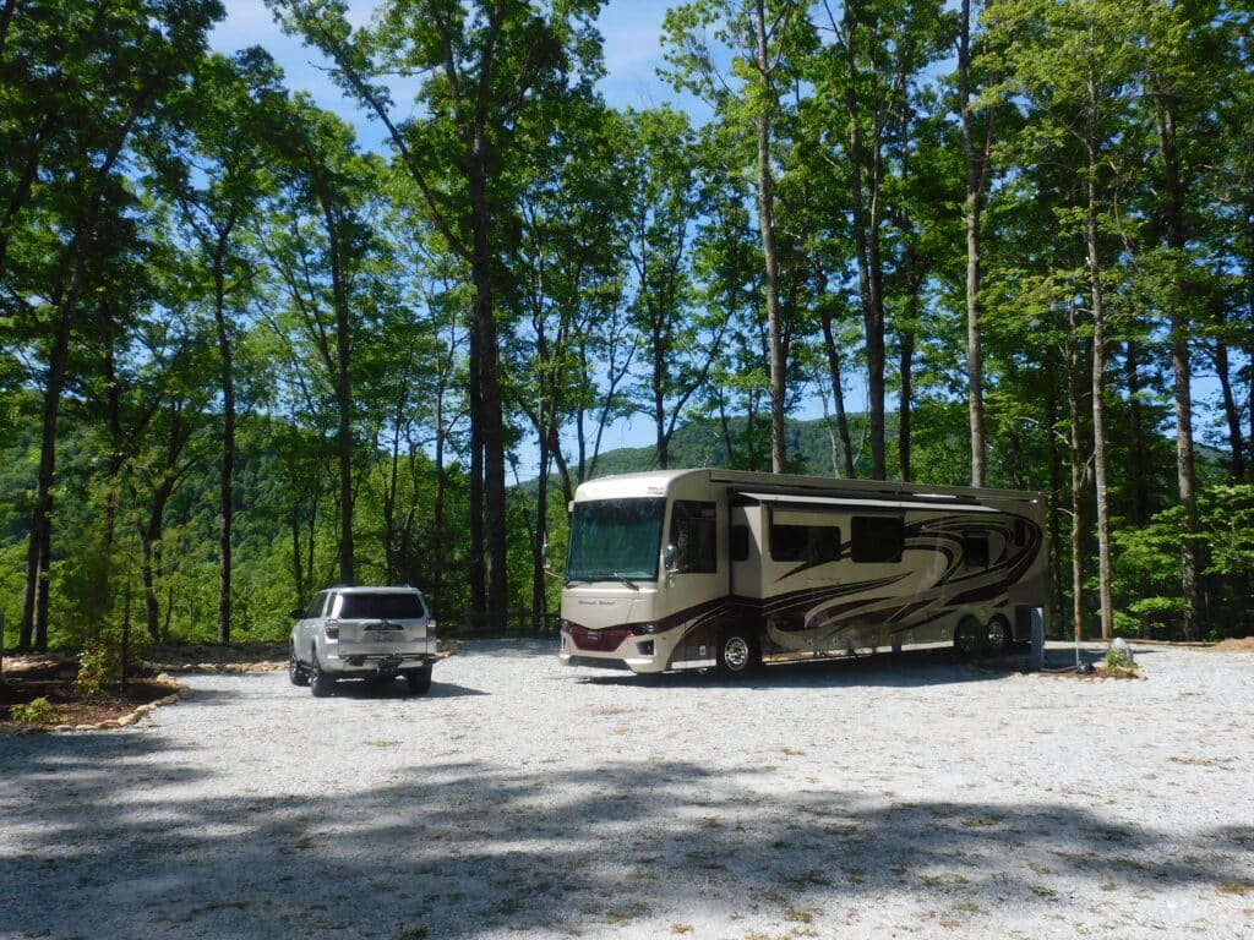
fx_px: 1195
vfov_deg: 42.9
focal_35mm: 33
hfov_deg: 55.4
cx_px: 627
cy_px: 470
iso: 125
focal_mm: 5.9
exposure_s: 1/1000
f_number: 3.6
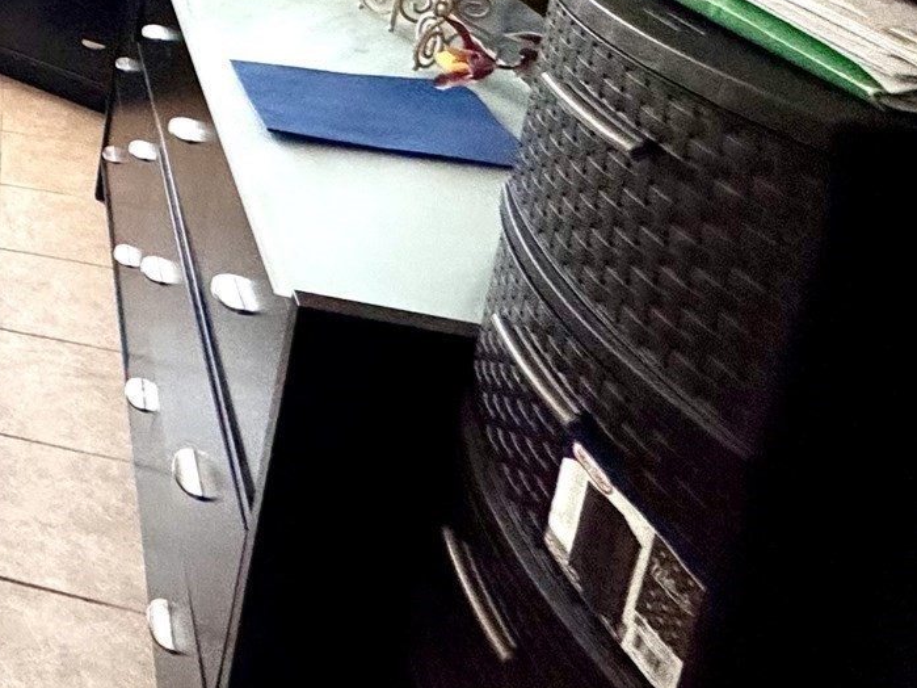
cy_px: -119
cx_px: -282
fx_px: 1086
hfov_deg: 33.3
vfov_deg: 30.3
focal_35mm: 41
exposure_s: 1/60
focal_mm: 2.22
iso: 400
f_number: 2.2
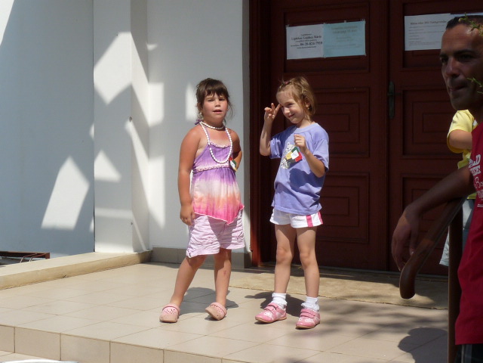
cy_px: 182
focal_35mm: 71
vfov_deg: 20.7
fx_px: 991
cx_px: 242
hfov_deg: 27.4
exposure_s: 1/500
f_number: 6.3
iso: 100
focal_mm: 7.1
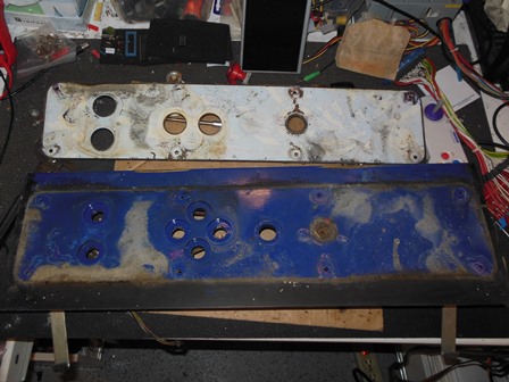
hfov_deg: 61.7
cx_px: 254
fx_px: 426
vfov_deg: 48.2
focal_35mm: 29
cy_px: 191
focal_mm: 5.2
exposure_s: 1/25
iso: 125
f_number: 3.3
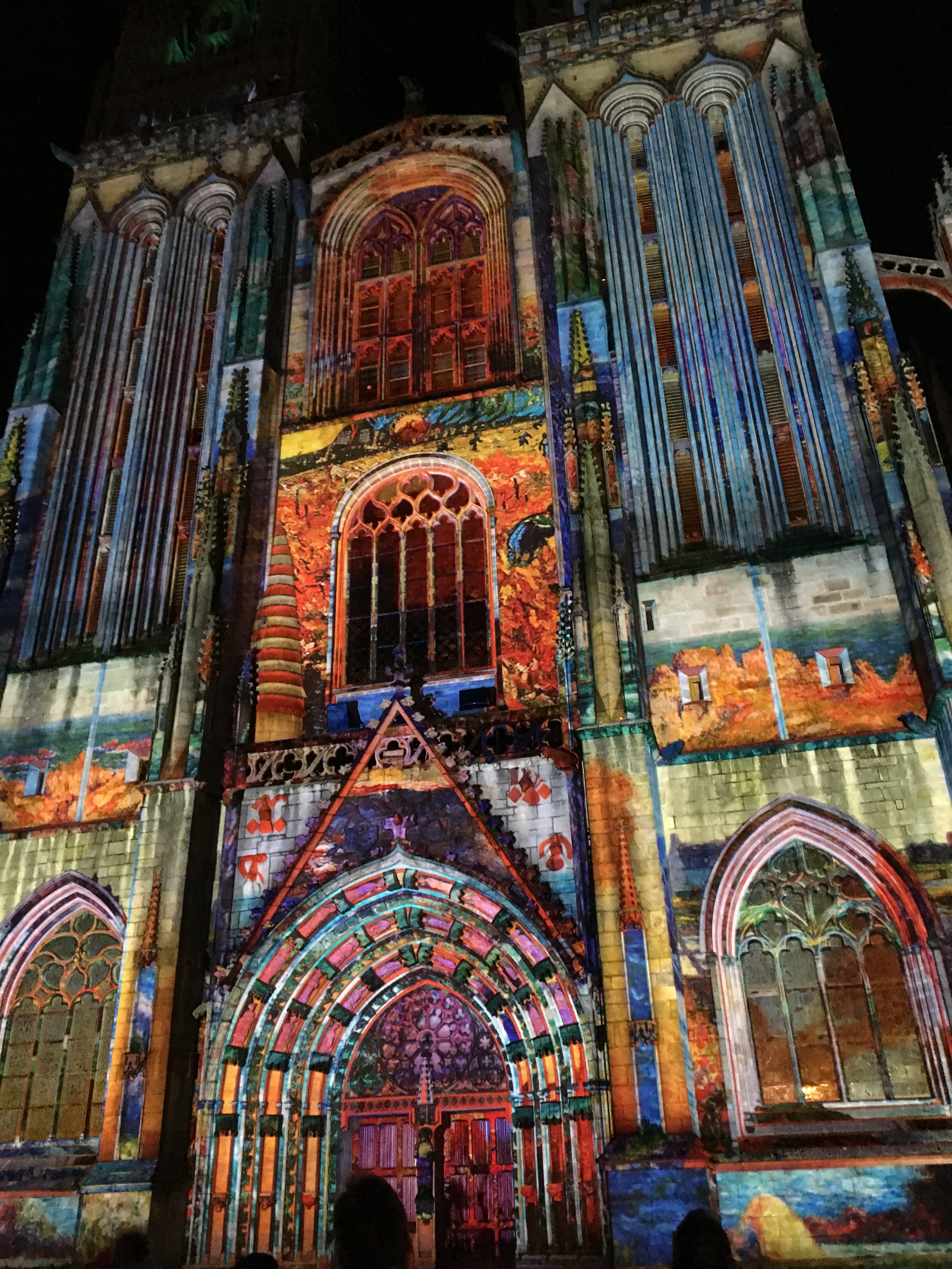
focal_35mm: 29
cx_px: 476
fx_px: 1063
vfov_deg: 61.7
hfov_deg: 48.2
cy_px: 634
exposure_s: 1/17
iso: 500
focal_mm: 4.15
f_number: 2.2
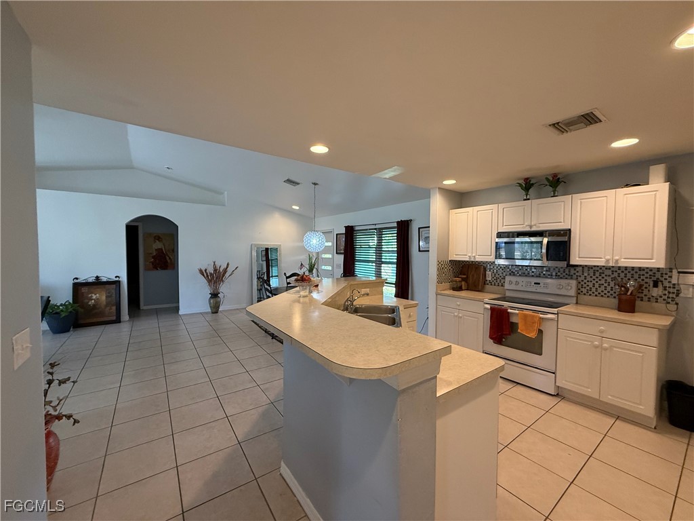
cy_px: 260
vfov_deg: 85.7
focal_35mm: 14
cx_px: 347
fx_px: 281
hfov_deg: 102.1
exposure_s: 1/120
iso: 320
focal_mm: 2.22
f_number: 2.2
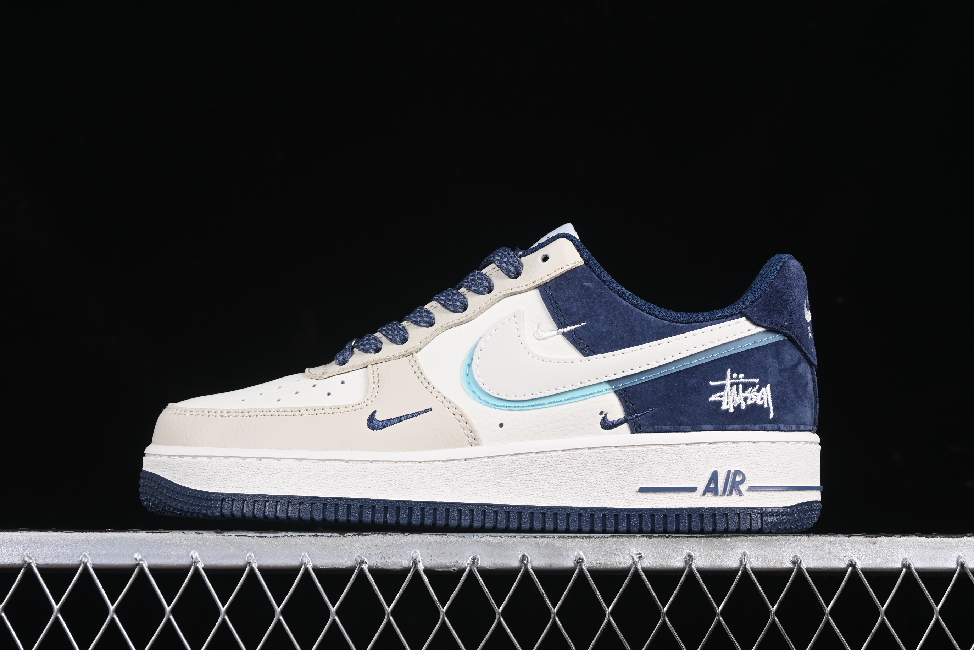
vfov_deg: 18.0
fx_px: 2056
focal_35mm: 76
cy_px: 329
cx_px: 489
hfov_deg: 26.6
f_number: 8
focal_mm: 50
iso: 160
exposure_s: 1/80
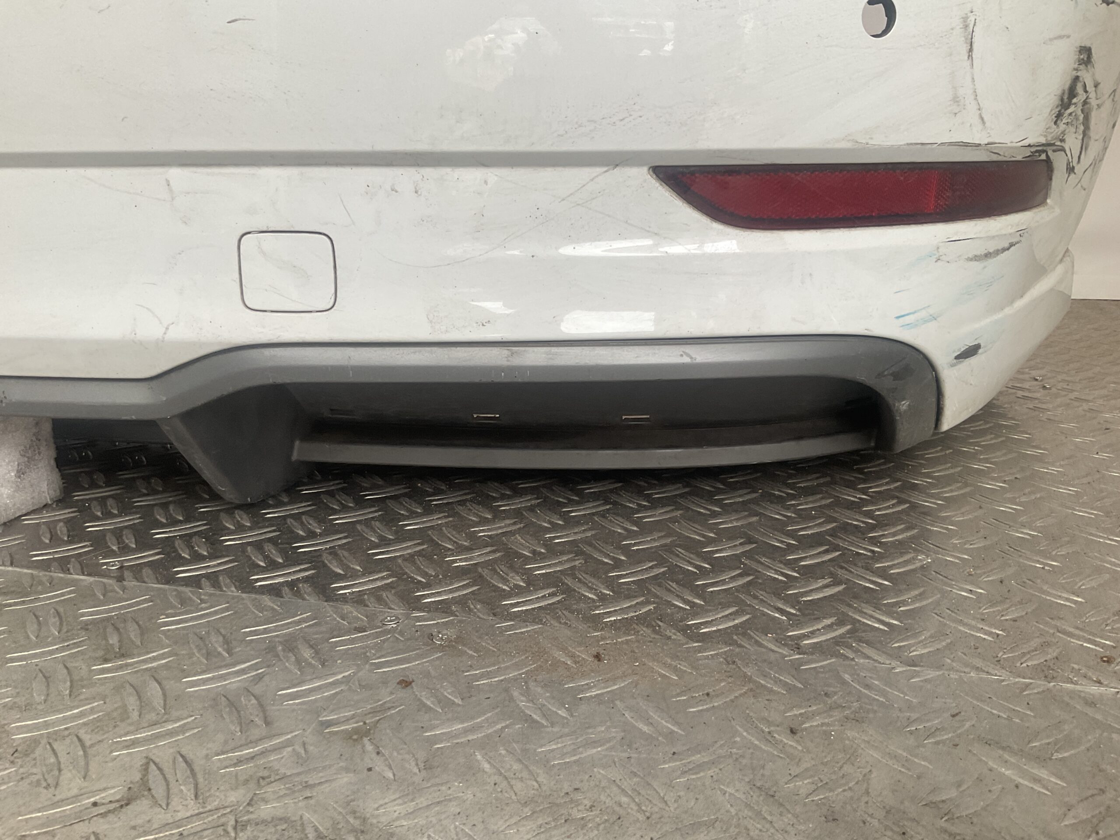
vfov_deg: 48.2
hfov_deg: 61.7
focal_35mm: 29
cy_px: 420
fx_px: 938
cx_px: 560
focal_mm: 3
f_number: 1.8
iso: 50
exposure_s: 1/100
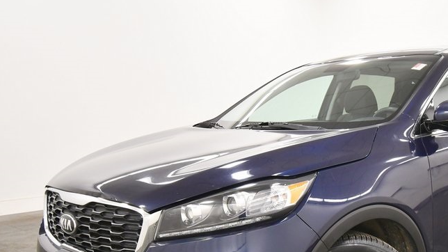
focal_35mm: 45
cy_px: 218
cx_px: 321
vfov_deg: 25.8
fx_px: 534
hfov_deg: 44.3
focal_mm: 18
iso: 1400
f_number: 5.6
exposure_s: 1/125
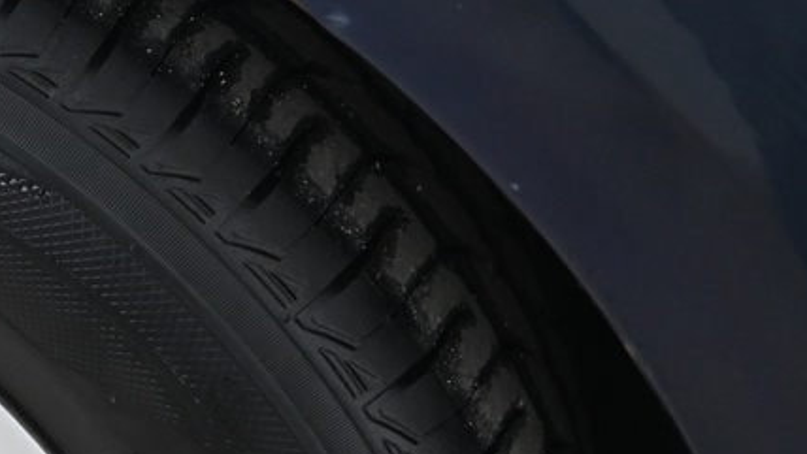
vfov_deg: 9.4
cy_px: -145
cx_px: -451
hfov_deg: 15.4
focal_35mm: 127
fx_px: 2718
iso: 2000
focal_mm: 32
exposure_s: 1/25
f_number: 4
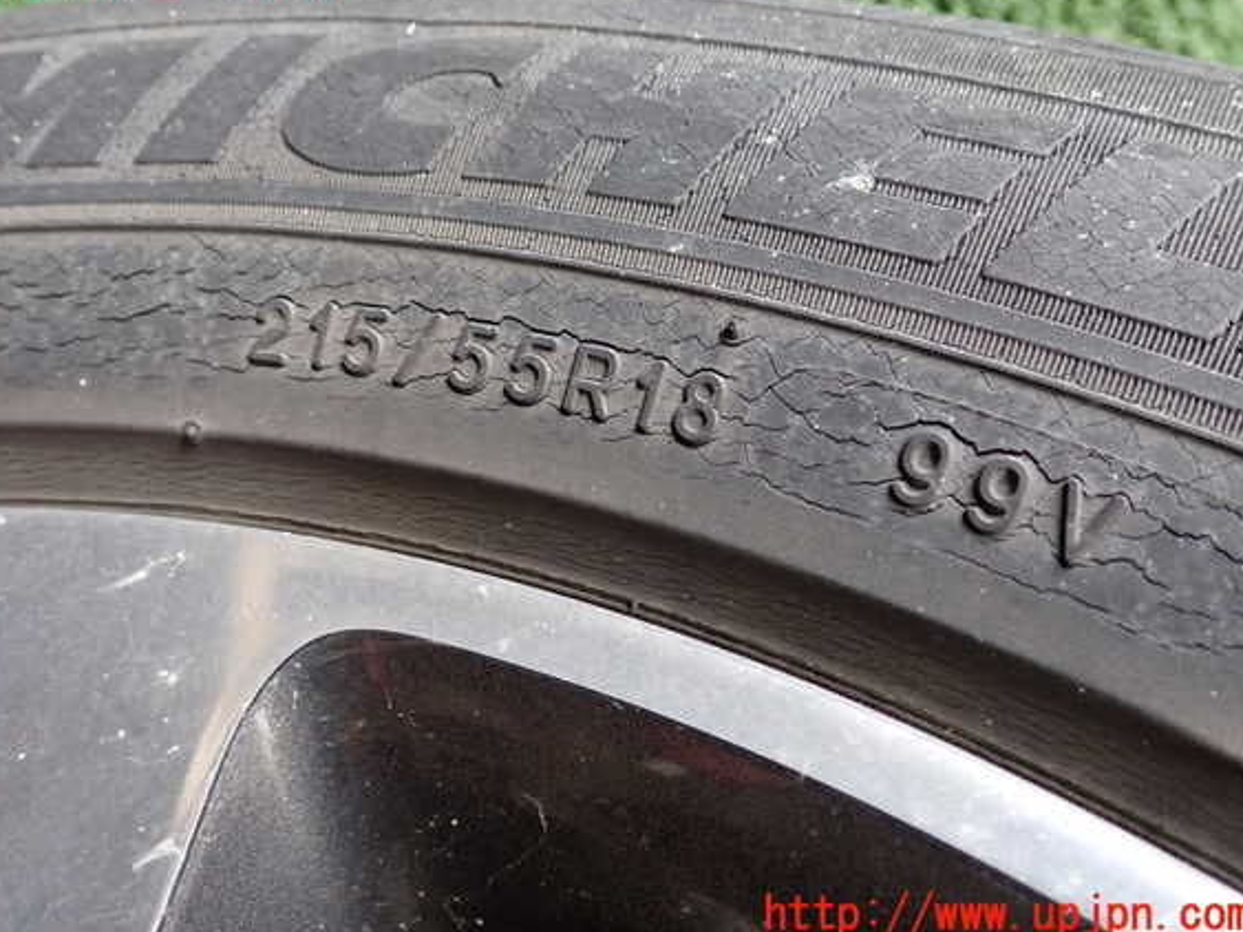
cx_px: 601
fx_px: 1149
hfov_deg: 56.8
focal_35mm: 32
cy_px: 446
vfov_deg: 44.1
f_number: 2.3
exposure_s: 1/160
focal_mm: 5.4
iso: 500
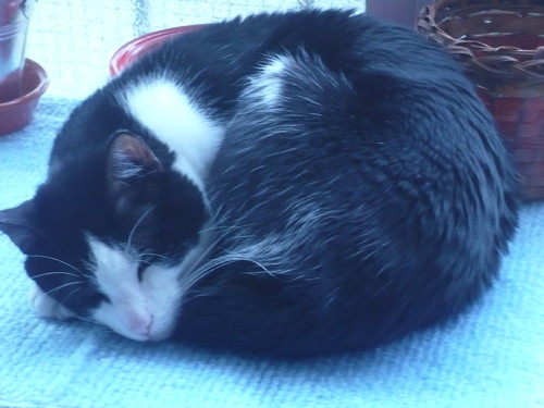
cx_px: 272
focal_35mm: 105
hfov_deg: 18.7
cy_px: 204
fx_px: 1650
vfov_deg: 14.1
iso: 250
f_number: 5
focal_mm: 17.4
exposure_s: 1/30
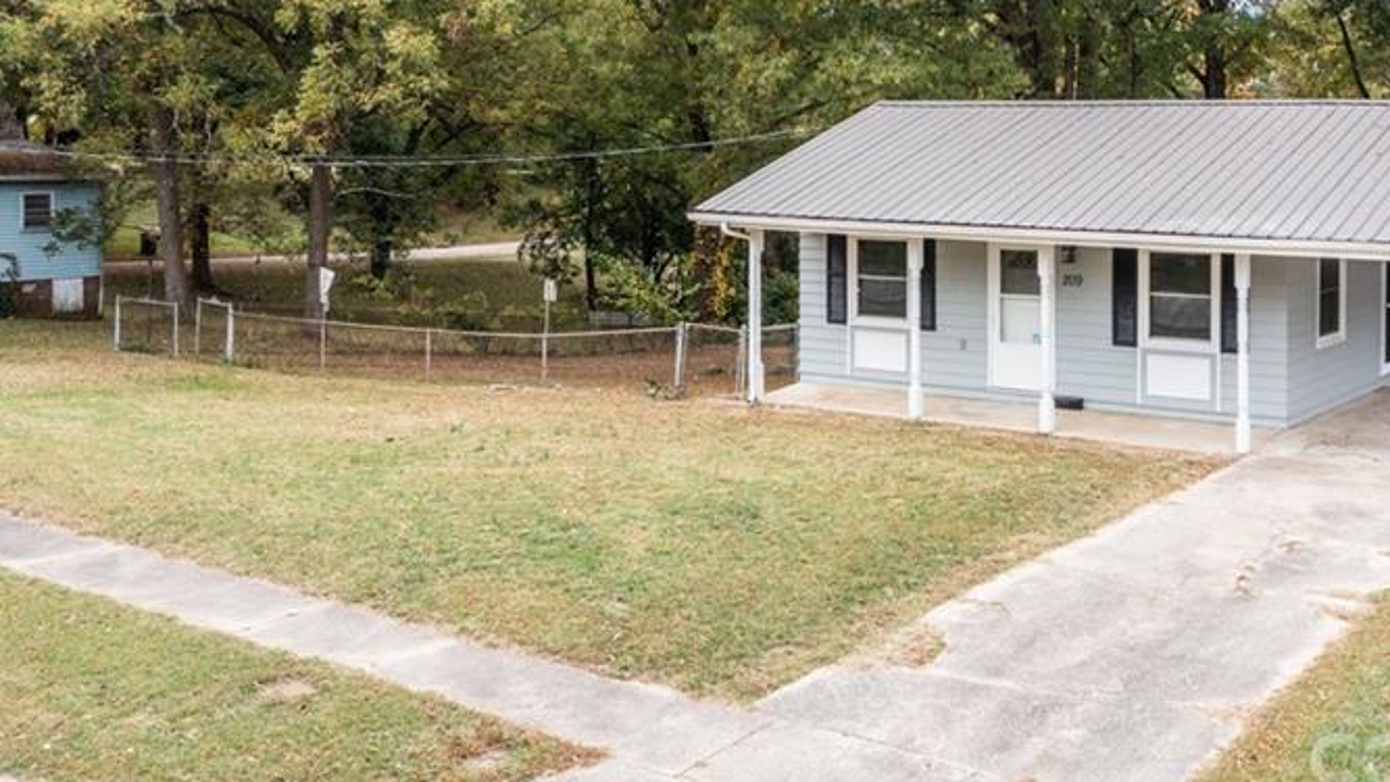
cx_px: 867
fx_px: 1658
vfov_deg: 26.2
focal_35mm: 45
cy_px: 193
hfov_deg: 45.1
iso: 100
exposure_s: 1/200
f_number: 4.5
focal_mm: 10.26
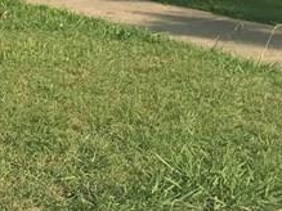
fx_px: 1067
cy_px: -82
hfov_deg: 13.7
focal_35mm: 131
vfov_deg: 11.0
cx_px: -200
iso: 20
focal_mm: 3.99
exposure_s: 1/1916
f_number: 1.8
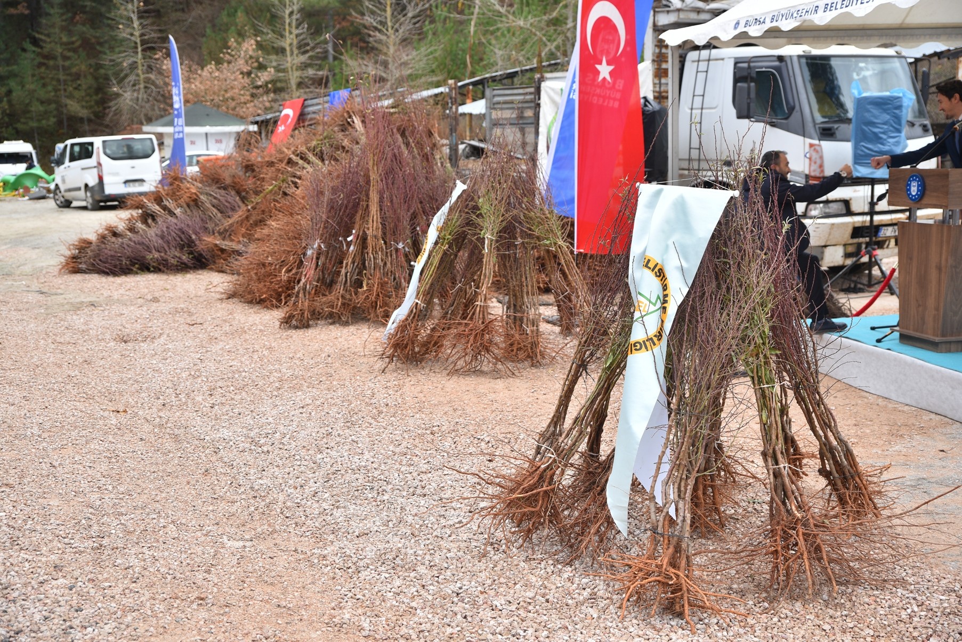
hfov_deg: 42.7
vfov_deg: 29.3
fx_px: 1230
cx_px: 481
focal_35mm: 46
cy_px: 321
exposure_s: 1/160
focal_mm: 46
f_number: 3.2
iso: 100
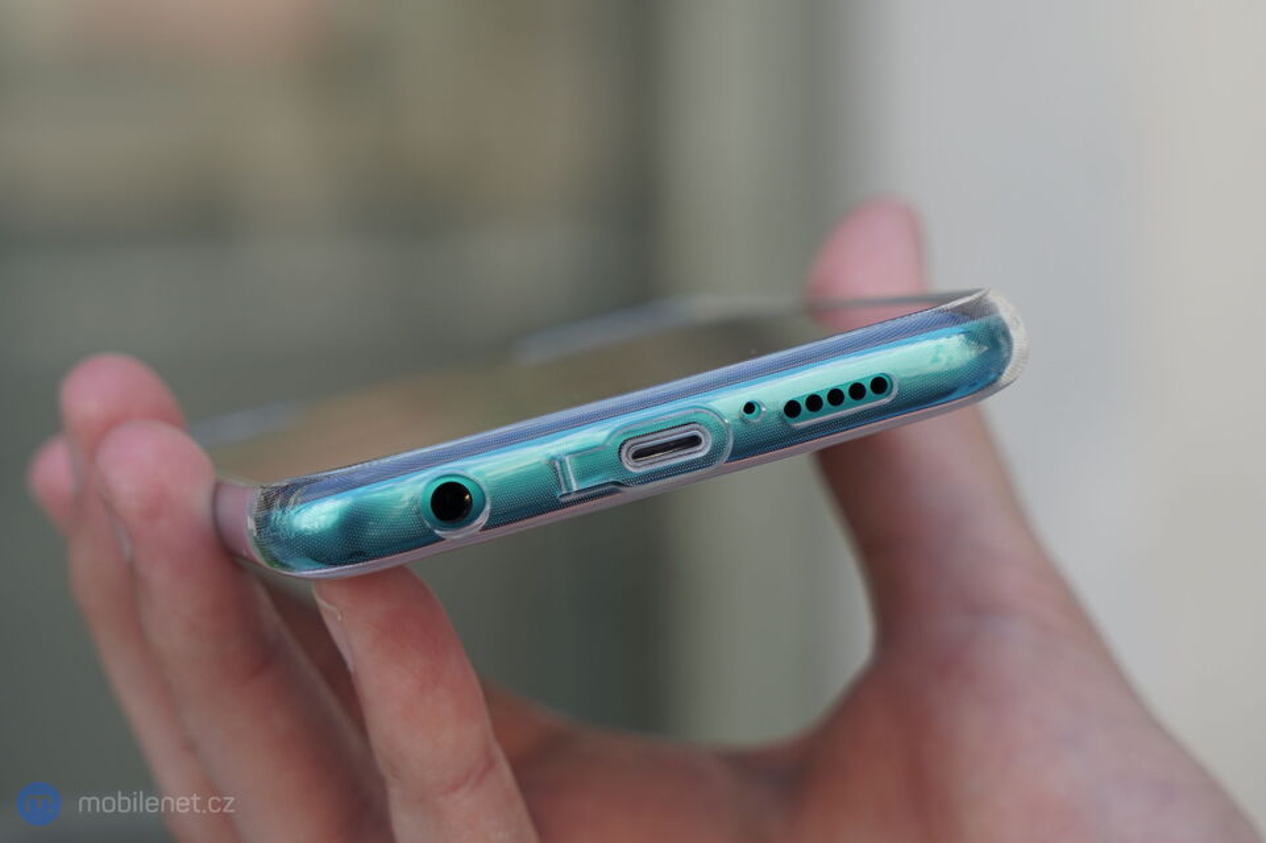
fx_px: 2461
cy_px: 422
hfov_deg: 28.9
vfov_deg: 19.4
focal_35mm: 70
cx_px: 633
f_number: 5.6
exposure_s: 1/100
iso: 100
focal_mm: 70
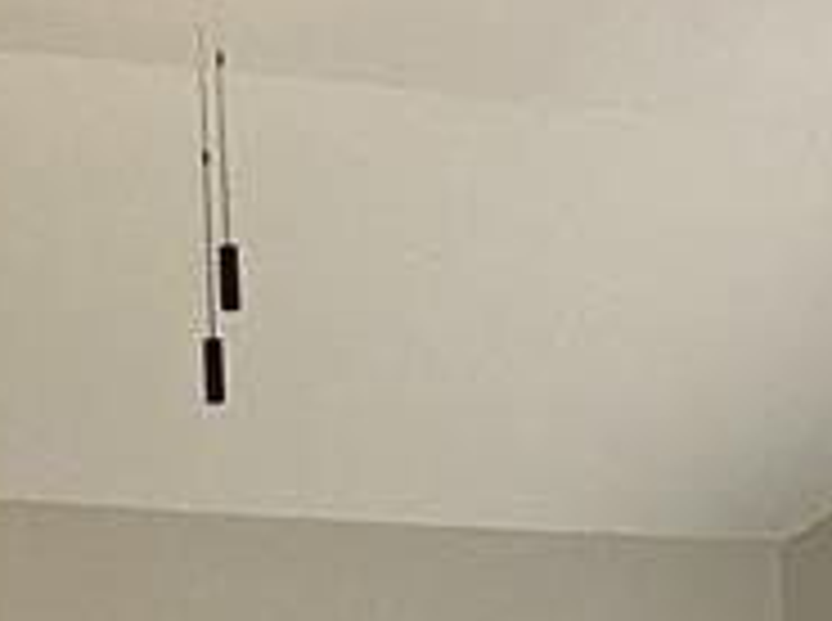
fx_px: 4126
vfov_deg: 8.1
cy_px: 1390
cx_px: 513
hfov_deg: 11.5
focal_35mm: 172
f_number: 2.4
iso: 100
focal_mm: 3.3
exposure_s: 1/60
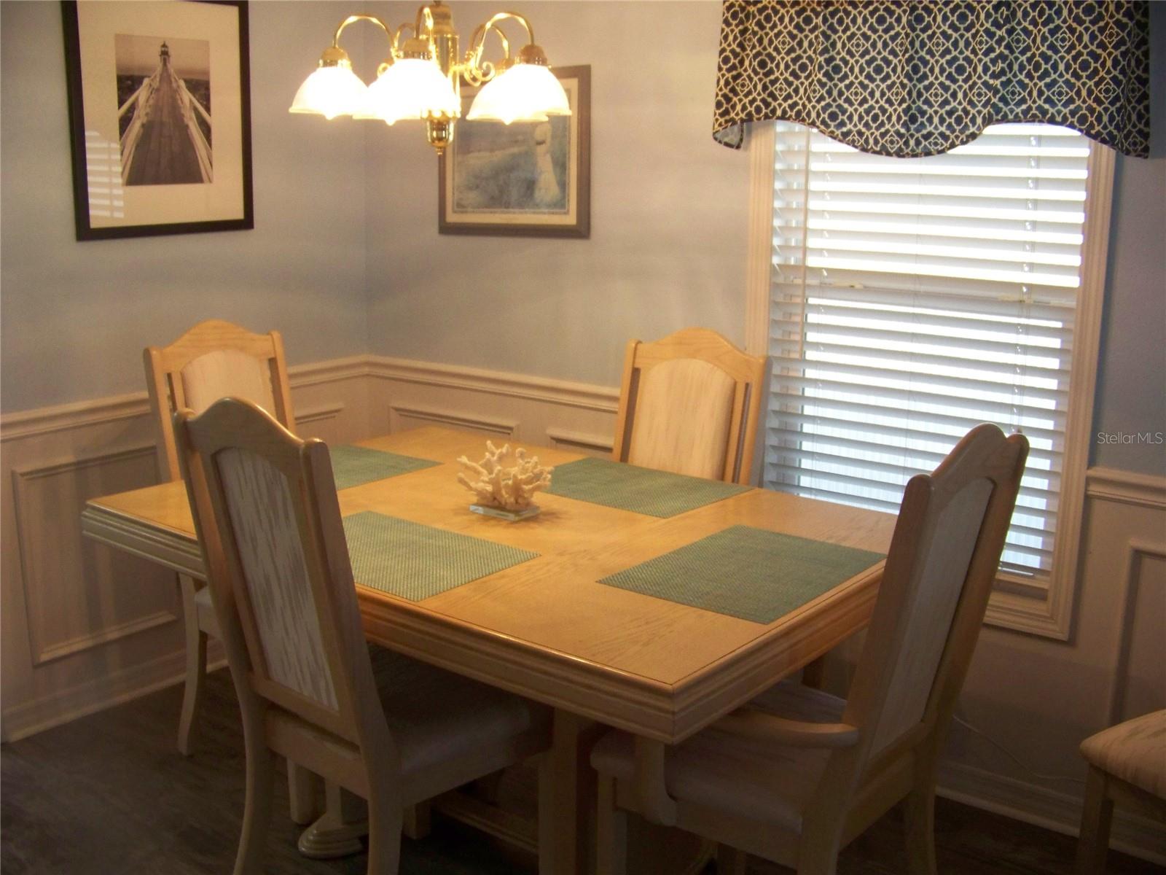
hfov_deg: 51.4
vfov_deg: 39.7
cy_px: 438
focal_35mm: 36
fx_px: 1213
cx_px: 583
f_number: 2.8
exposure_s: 1/30
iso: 200
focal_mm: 5.85
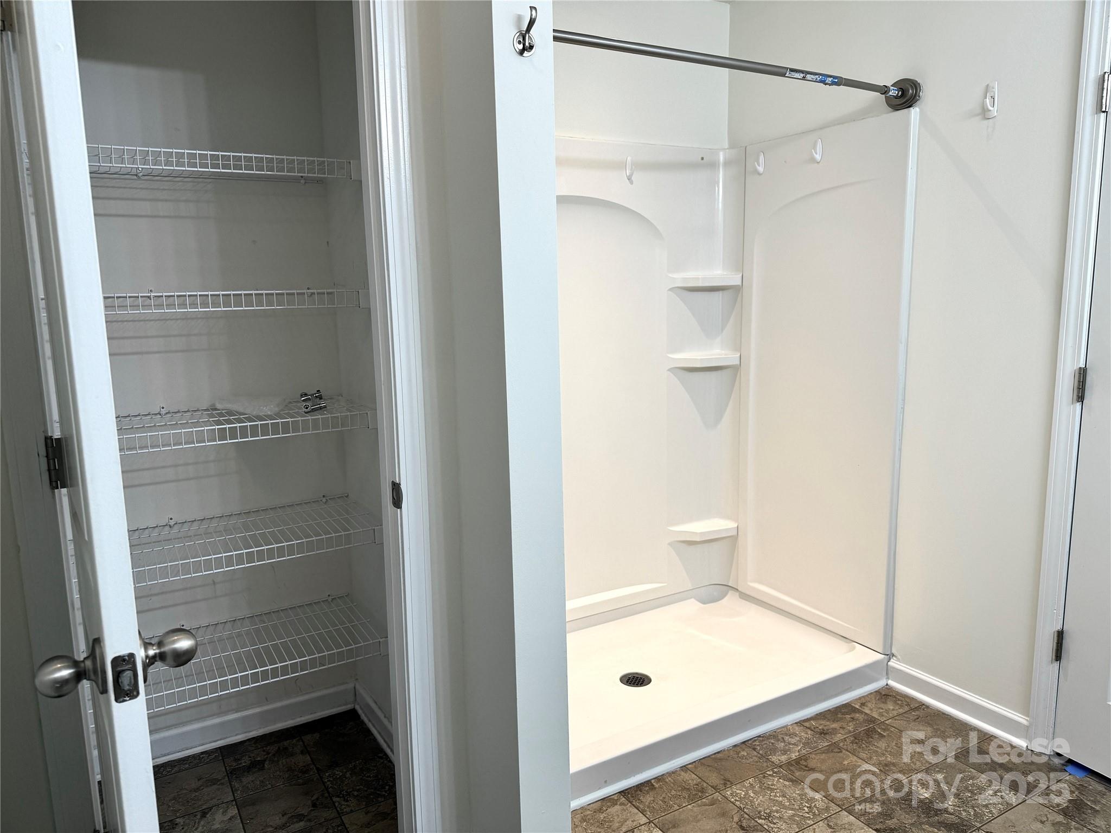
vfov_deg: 56.8
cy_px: 416
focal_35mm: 24
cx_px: 556
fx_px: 770
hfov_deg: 71.6
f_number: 1.78
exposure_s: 1/120
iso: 64
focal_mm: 6.76
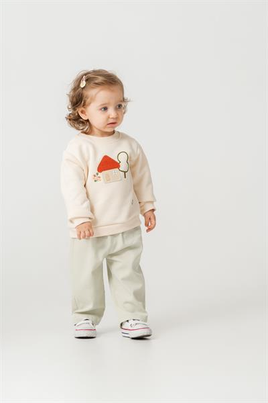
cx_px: 134
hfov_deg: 9.7
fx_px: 1586
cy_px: 202
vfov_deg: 14.4
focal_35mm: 142
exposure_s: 1/160
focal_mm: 142
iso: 160
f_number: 8
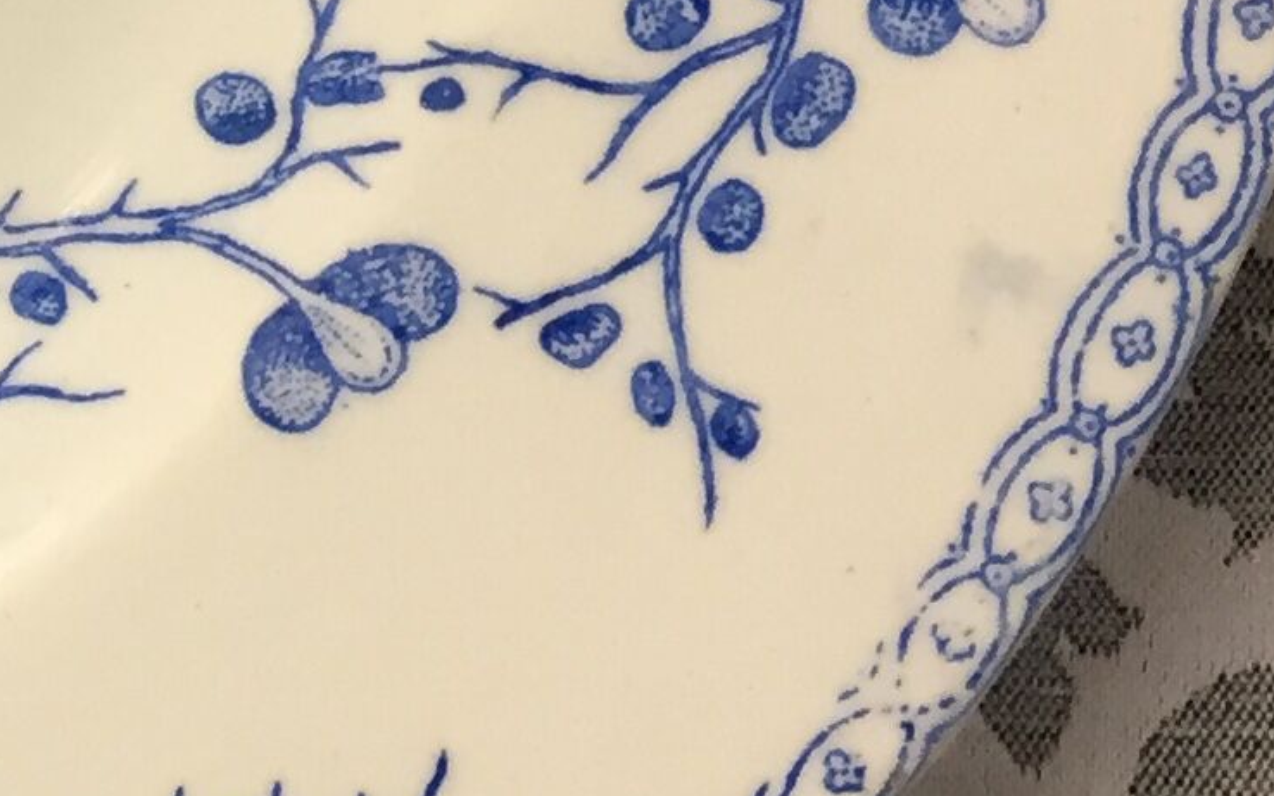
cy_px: -556
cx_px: -949
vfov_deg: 9.3
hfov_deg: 13.8
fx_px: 4721
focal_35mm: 136
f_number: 2.2
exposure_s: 1/33
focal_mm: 4.15
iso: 80
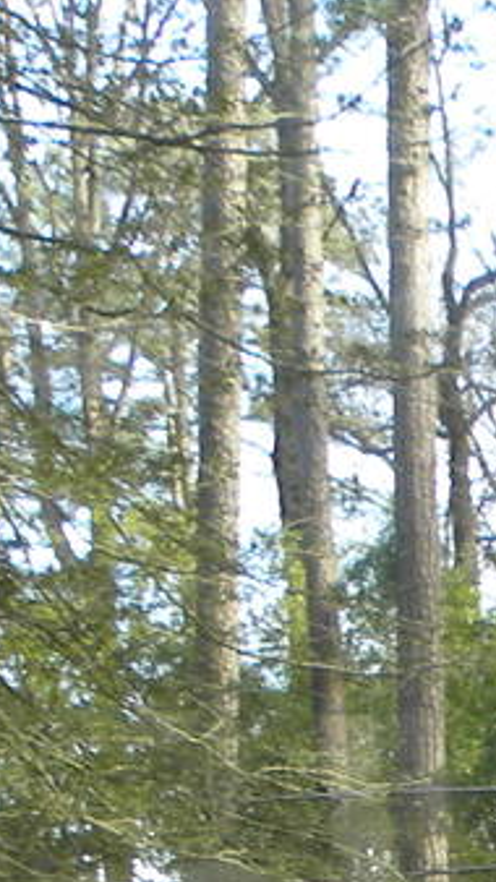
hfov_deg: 8.0
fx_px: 3135
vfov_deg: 14.4
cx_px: 1389
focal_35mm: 134
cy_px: 1521
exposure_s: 1/59.8
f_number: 2.8
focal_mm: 4.6
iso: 107
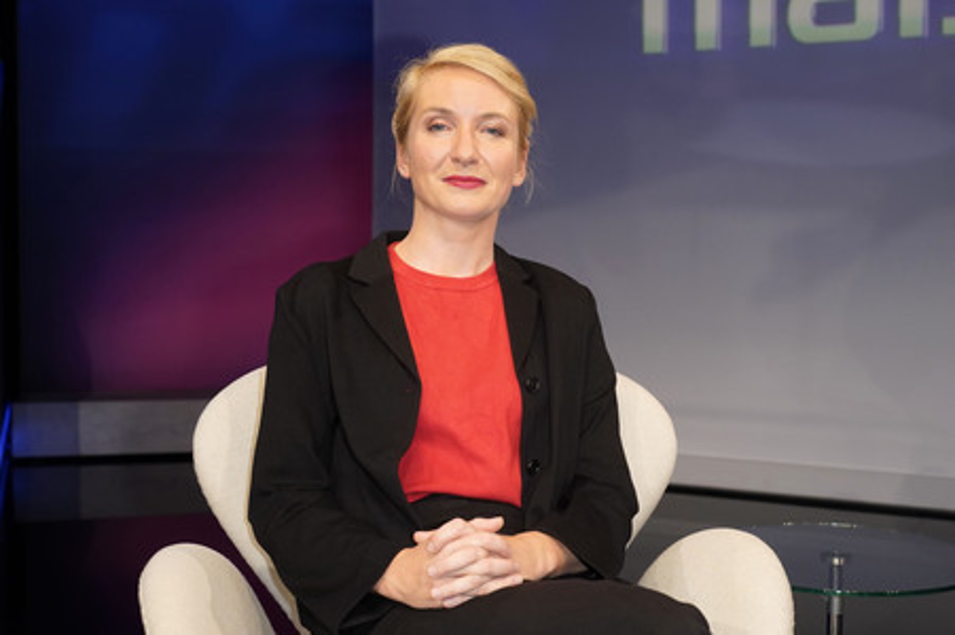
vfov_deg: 33.4
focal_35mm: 40
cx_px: 478
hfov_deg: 48.5
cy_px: 318
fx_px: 1060
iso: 2000
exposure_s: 1/160
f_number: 5.6
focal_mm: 40
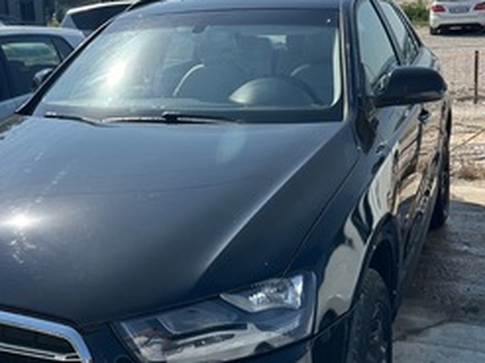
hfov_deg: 52.0
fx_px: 490
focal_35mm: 35
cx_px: 177
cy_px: 112
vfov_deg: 40.0
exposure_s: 1/7576
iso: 80
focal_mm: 6.86
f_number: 1.78
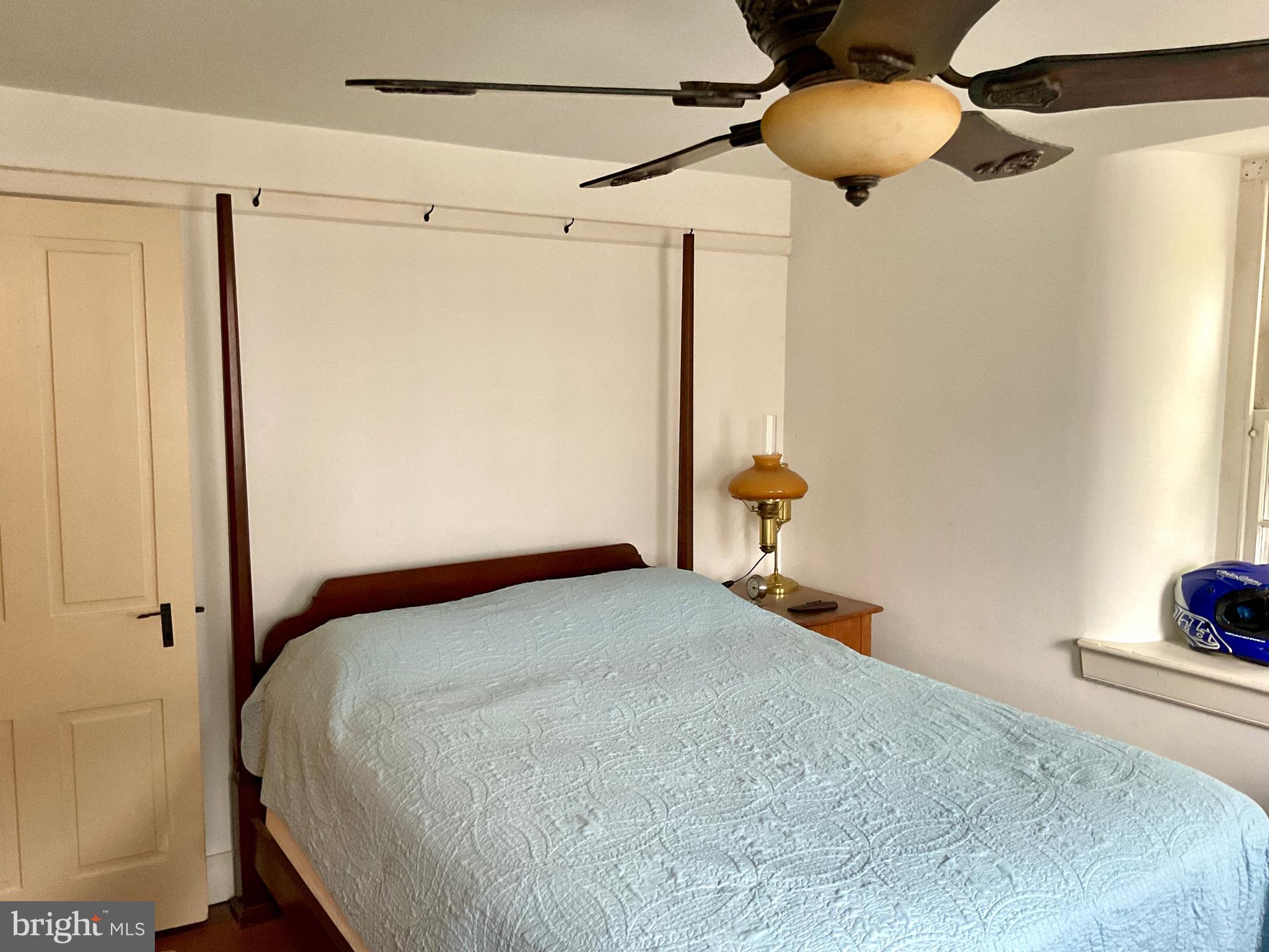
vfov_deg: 48.2
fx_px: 1063
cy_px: 476
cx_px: 634
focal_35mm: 29
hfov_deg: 61.7
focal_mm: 3
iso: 160
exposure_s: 1/60
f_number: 1.8
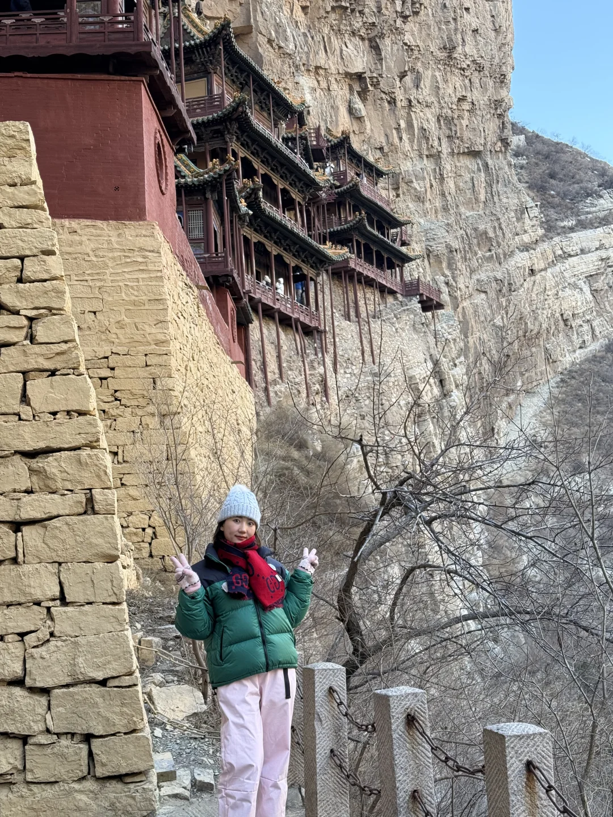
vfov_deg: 39.7
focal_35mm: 48
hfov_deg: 30.3
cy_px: 408
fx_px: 1133
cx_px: 306
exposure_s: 1/195
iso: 80
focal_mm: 6.76
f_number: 1.78
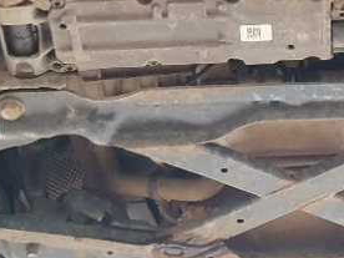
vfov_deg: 12.7
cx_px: 256
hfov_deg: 17.3
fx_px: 1123
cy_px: -77
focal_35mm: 113
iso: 640
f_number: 1.5
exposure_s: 1/33
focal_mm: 4.32
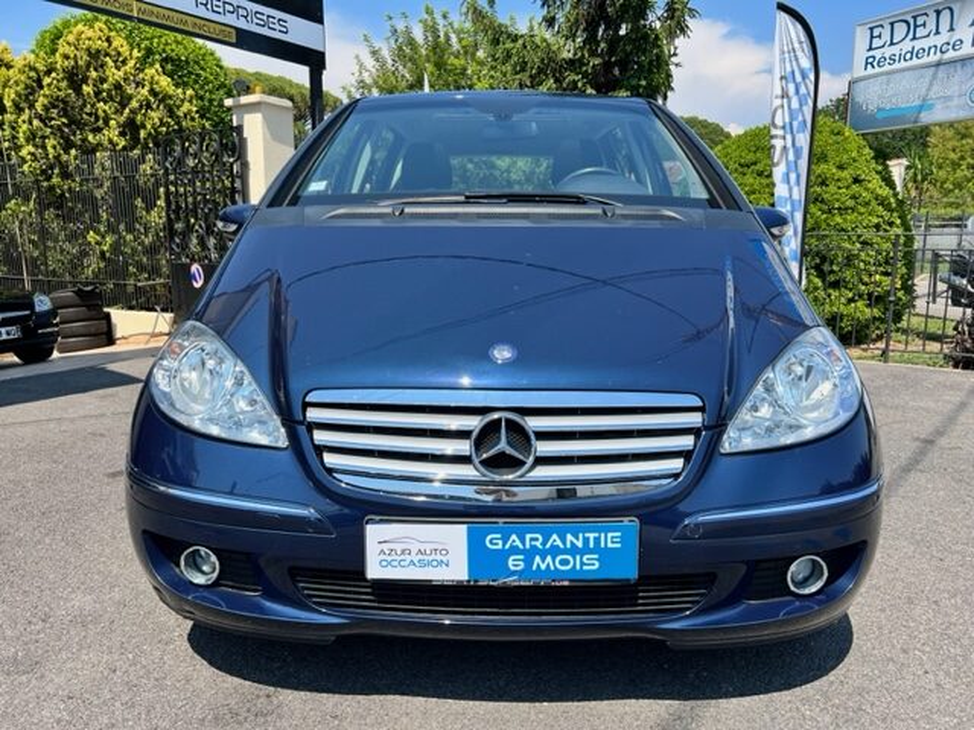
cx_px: 487
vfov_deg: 53.1
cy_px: 365
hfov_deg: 67.3
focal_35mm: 26
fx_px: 732
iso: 50
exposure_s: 1/2915
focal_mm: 5.7
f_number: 1.5
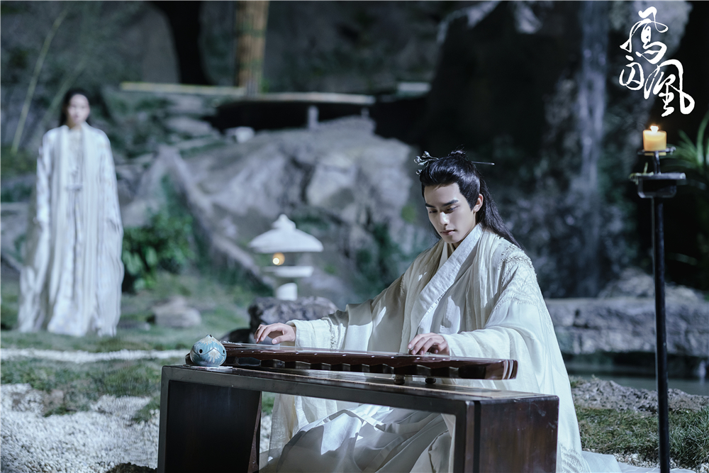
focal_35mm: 85
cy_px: 236
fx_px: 1674
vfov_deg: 16.1
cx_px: 354
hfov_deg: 23.9
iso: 1600
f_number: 2.2
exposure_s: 1/50
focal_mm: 85
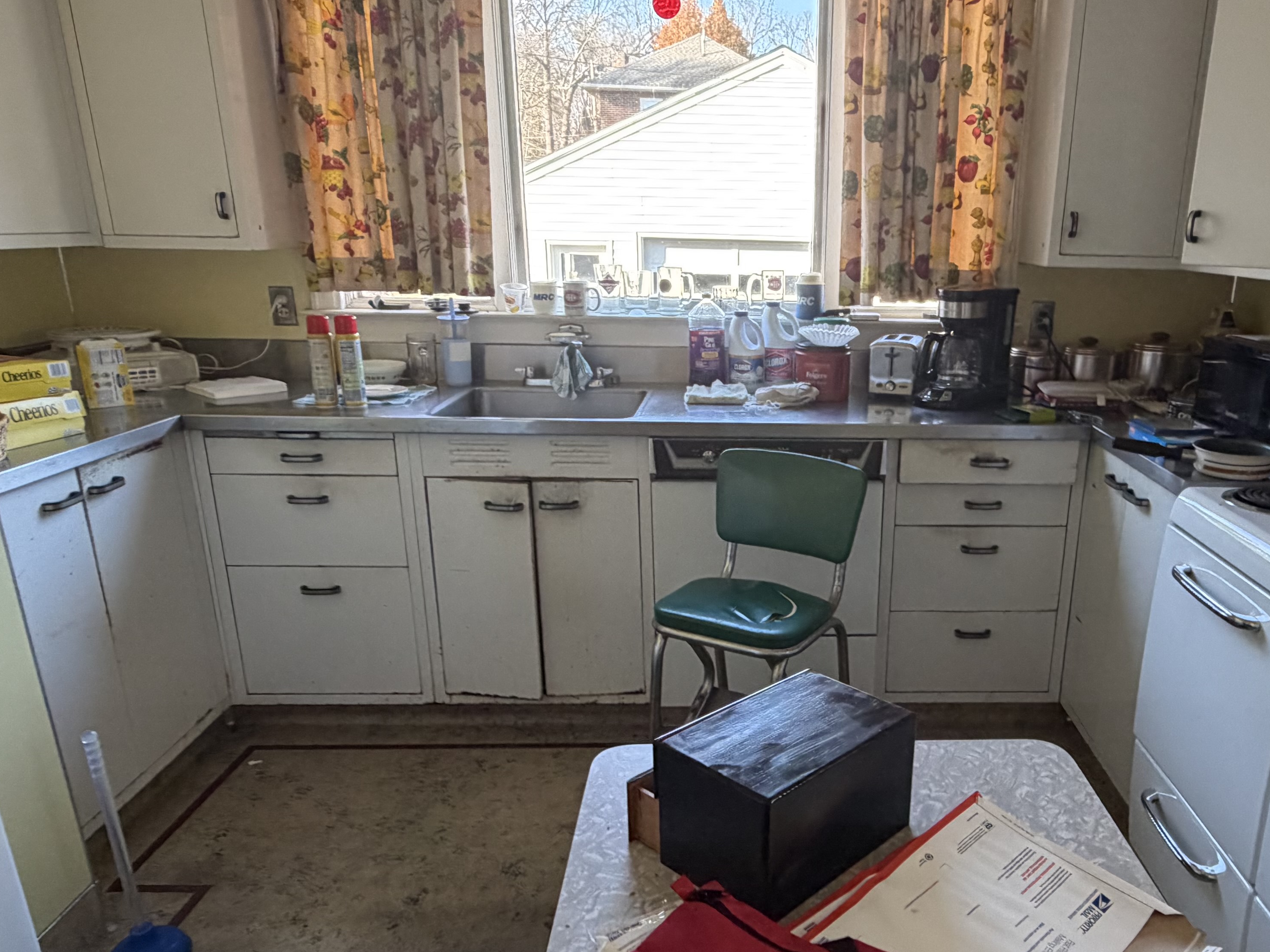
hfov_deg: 64.3
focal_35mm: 27
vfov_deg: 51.2
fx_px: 991
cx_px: 803
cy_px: 544
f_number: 2.2
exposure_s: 1/111
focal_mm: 2.22
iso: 320
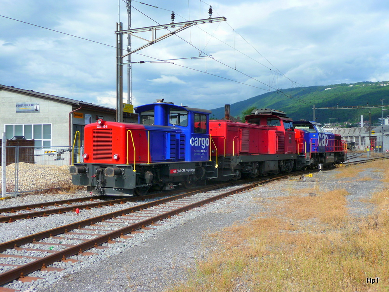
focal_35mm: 40
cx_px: 194
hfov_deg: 46.8
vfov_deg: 36.0
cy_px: 146
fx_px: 450
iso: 100
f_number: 3.9
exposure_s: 1/640
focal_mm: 6.7
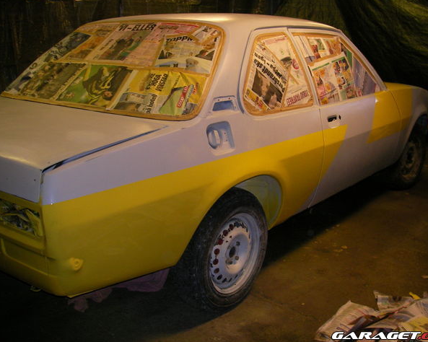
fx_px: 507
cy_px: 170
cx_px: 224
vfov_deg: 37.3
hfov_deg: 45.8
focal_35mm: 40
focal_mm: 6.3
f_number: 3.3
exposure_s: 1/30
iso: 100
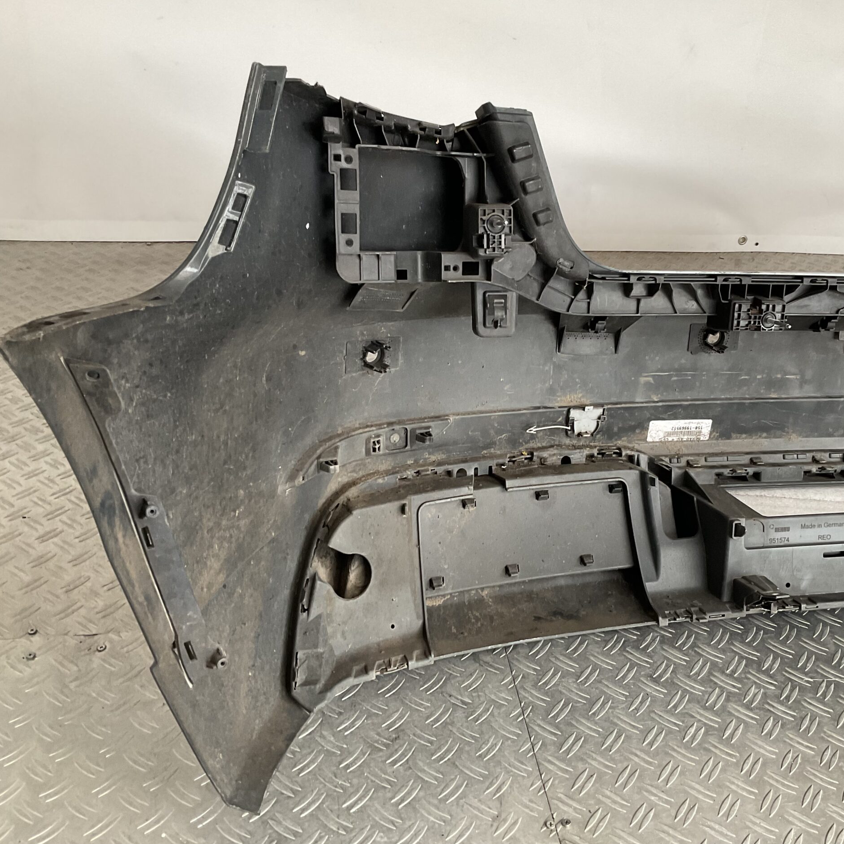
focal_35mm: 35
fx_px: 965
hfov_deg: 46.9
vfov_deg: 47.2
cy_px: 417
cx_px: 510
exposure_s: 1/60
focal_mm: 3
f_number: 1.8
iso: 80
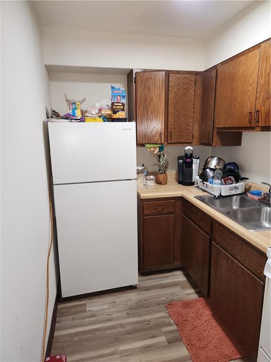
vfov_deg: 73.9
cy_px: 181
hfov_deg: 58.9
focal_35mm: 23
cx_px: 136
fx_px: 240
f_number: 1.8
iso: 125
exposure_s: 1/60
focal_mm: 5.4
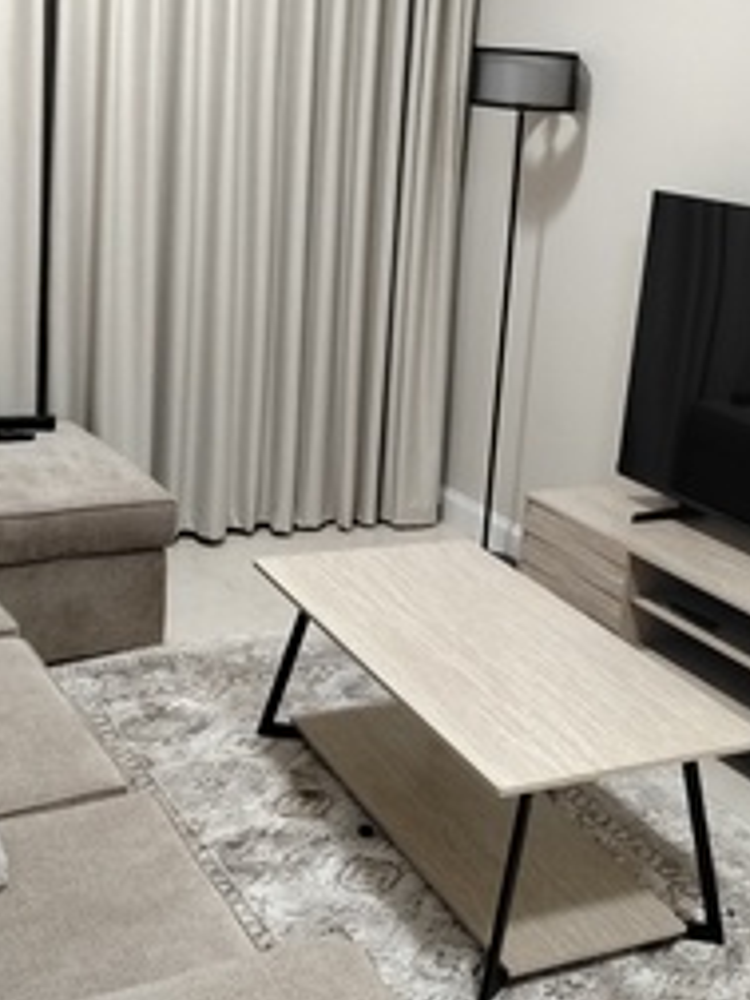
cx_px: 458
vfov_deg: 38.9
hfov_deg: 29.6
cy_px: 454
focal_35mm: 49
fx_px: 1416
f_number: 1.8
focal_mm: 4.05
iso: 994
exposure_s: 1/50
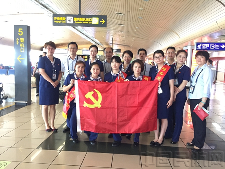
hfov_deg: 61.7
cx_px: 112
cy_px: 84
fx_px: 188
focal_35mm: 29
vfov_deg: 48.2
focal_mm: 4.15
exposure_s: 1/25
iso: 250
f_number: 2.2
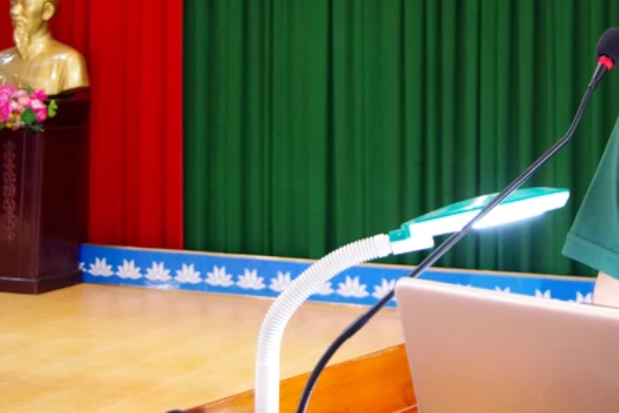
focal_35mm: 55
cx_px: 521
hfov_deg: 34.8
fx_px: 946
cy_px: 53
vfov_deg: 24.0
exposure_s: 1/60
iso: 3200
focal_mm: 21
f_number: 4
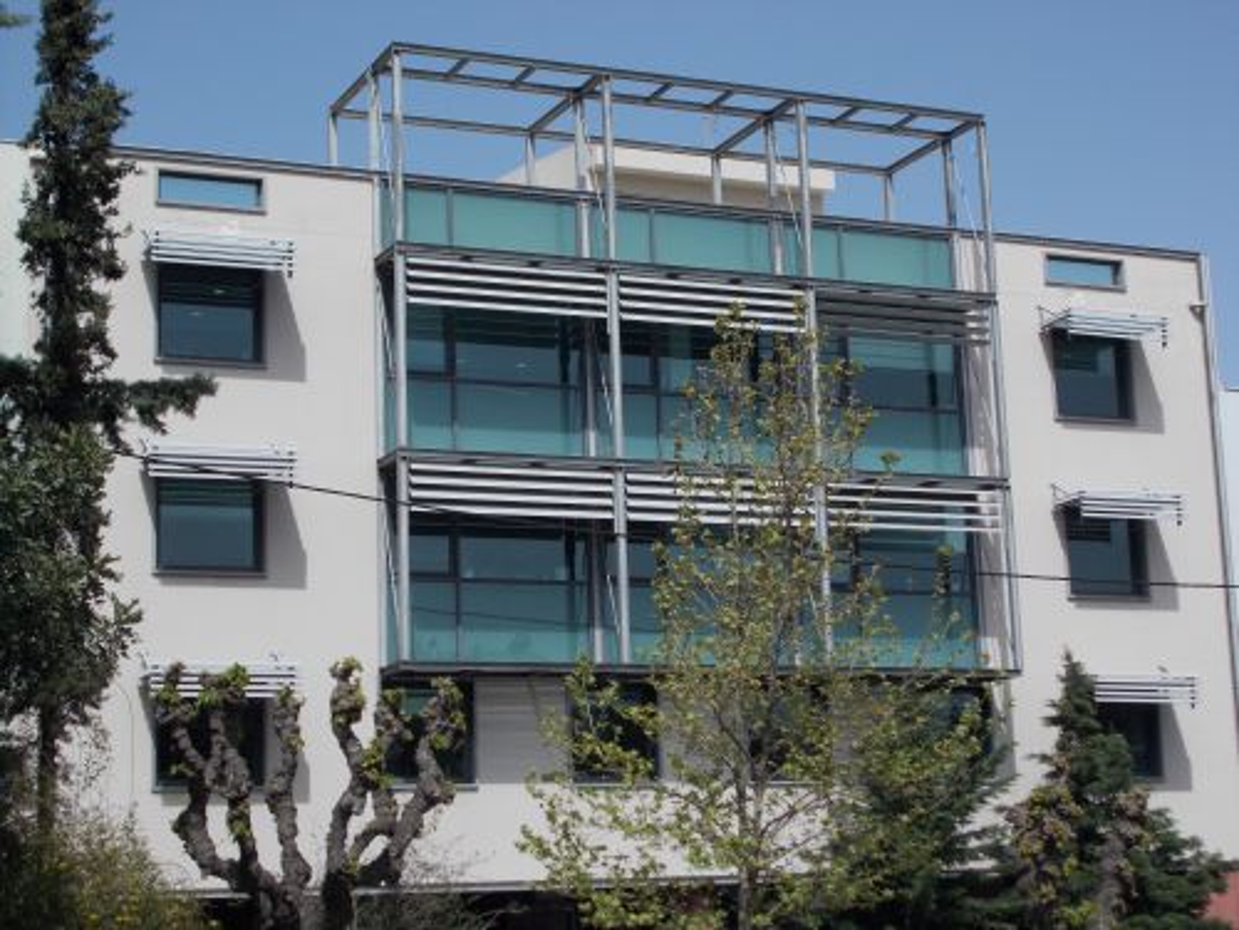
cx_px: 620
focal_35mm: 66
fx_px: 2362
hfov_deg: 29.4
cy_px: 465
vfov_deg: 22.3
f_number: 13.3
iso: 80
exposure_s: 1/80
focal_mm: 11.8
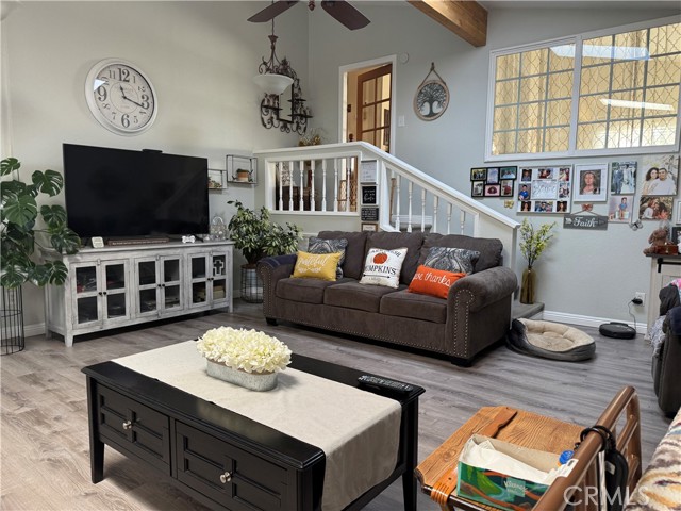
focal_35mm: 24
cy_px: 256
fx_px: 472
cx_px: 340
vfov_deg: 56.8
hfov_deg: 71.6
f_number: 1.78
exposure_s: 1/60
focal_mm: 6.76
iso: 200
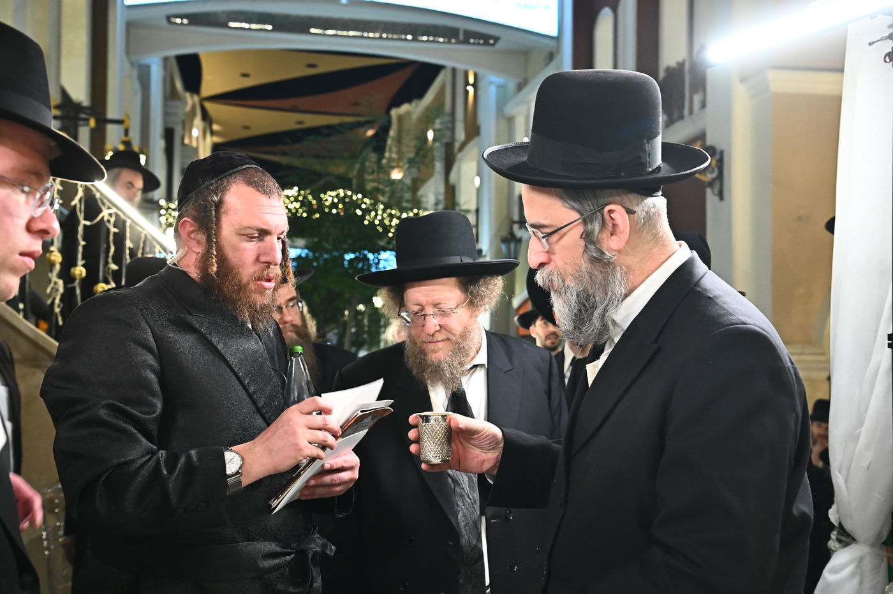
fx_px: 1115
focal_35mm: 45
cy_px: 297
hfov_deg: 43.6
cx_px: 446
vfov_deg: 29.8
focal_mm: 45
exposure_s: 1/60
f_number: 5.6
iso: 4000
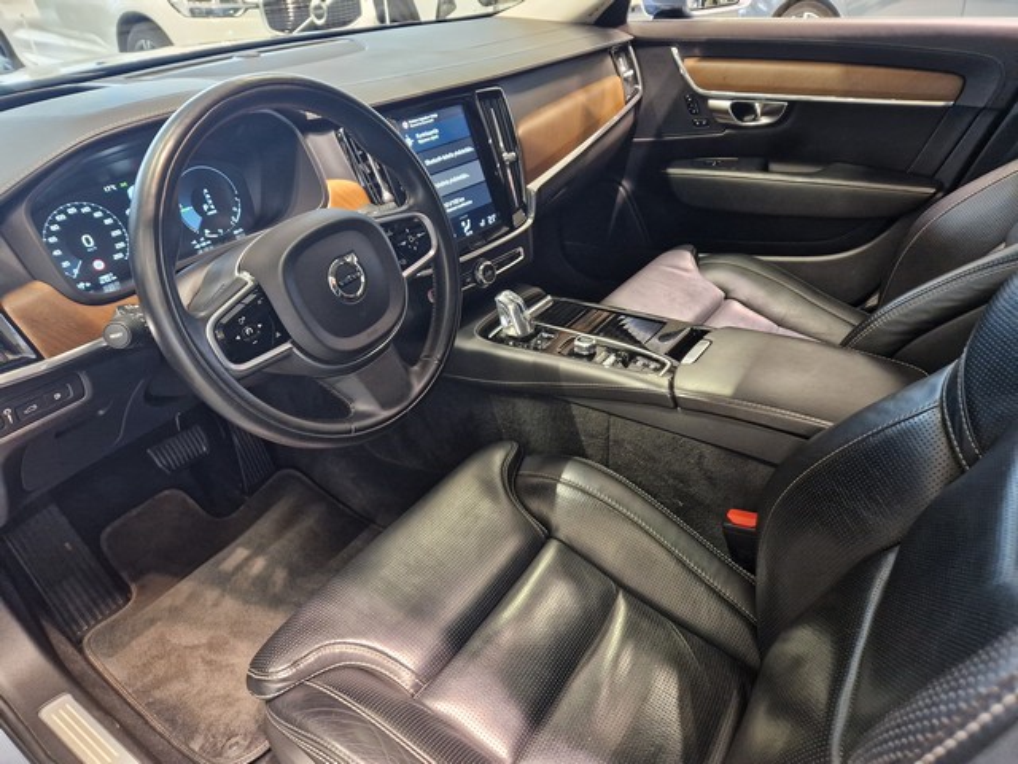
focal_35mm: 23
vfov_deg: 58.9
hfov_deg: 73.9
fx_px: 676
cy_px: 382
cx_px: 509
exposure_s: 1/100
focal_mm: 5.4
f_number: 1.8
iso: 400
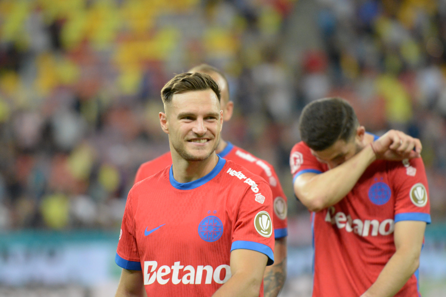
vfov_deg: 4.6
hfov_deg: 6.9
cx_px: 223
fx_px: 3717
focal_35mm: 300
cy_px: 148
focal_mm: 200
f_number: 2.8
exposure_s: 1/1000
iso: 2500
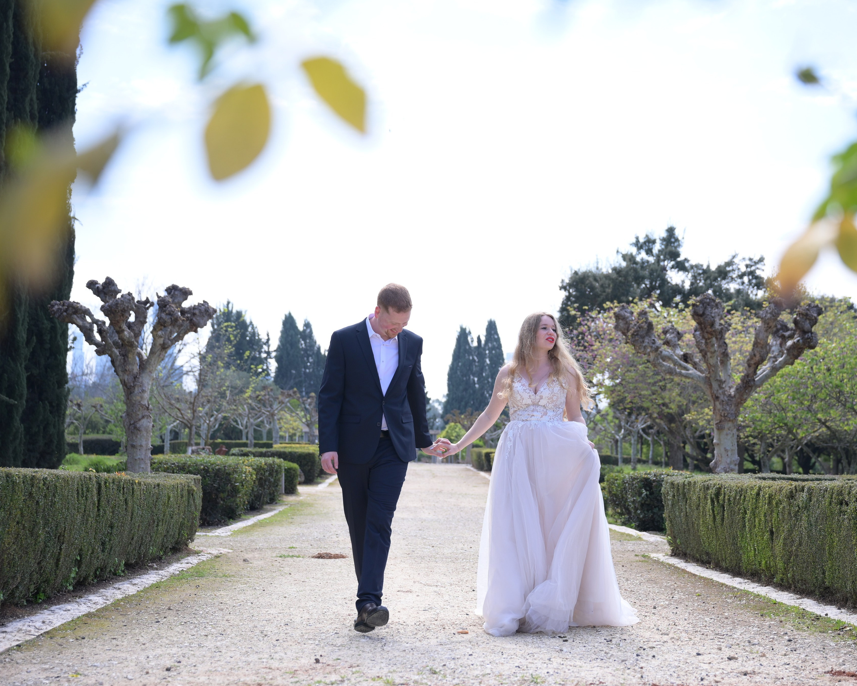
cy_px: 342
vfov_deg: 30.8
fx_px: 1243
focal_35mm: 49
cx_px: 510
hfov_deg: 37.9
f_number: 3.5
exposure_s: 1/800
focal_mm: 43
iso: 125
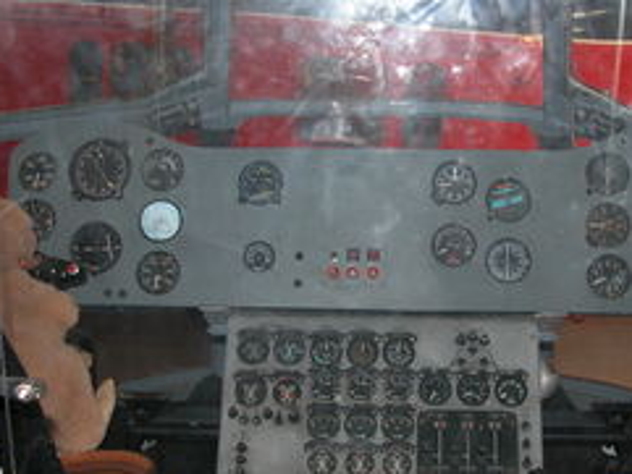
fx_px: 1059
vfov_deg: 25.2
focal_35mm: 58
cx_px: 375
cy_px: 288
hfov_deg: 33.1
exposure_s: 1/60
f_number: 2.8
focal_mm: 8.9
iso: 100
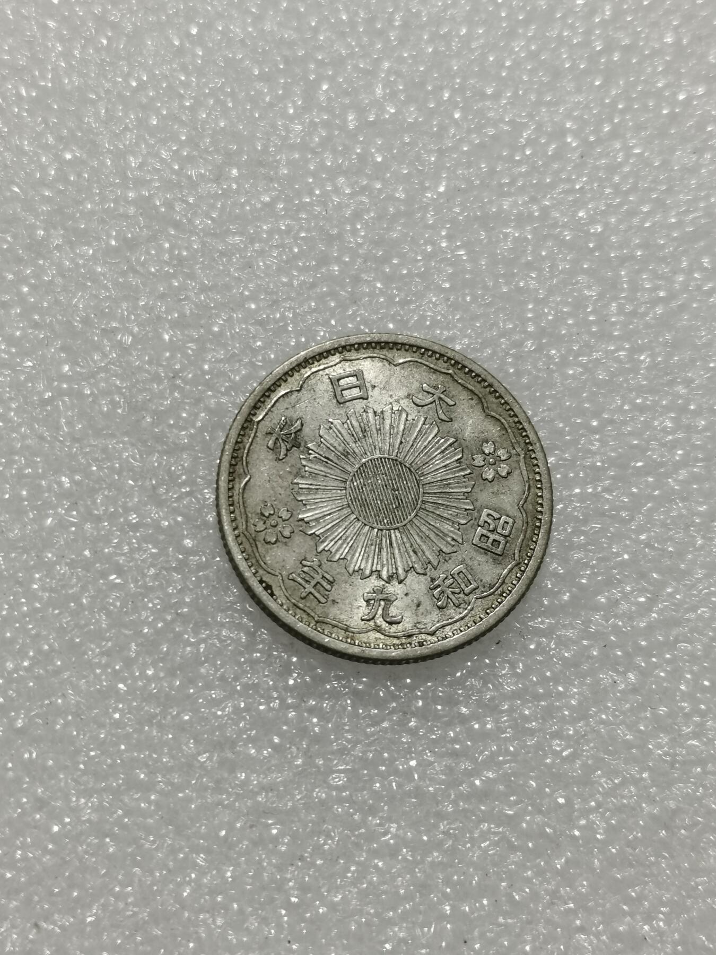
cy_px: 478
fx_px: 1682
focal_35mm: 61
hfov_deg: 24.0
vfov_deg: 31.7
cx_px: 358
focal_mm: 5.58
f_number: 1.8
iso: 80
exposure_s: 1/90
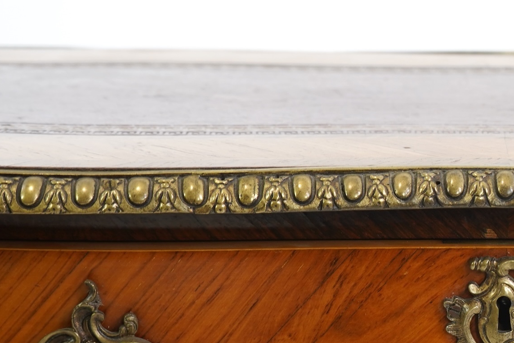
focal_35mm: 105
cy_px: 290
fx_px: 1499
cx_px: 504
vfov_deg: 13.0
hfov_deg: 19.0
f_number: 5
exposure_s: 1/60
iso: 640
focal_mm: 40
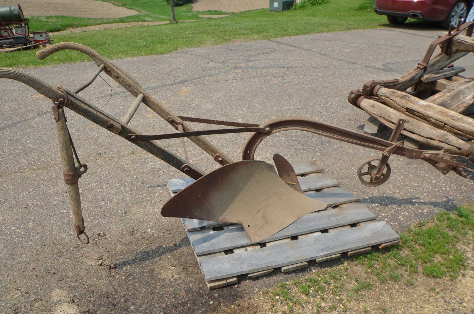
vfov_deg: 43.4
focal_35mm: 30
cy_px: 157
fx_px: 394
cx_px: 237
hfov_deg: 62.0
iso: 100
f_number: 10
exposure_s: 1/200
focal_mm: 20
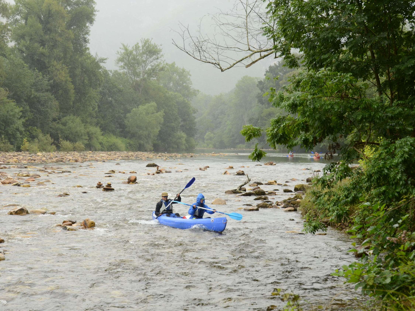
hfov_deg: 23.8
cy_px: 156
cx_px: 183
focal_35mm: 82
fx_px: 983
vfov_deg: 18.0
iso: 400
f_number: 9
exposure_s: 1/125
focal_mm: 50
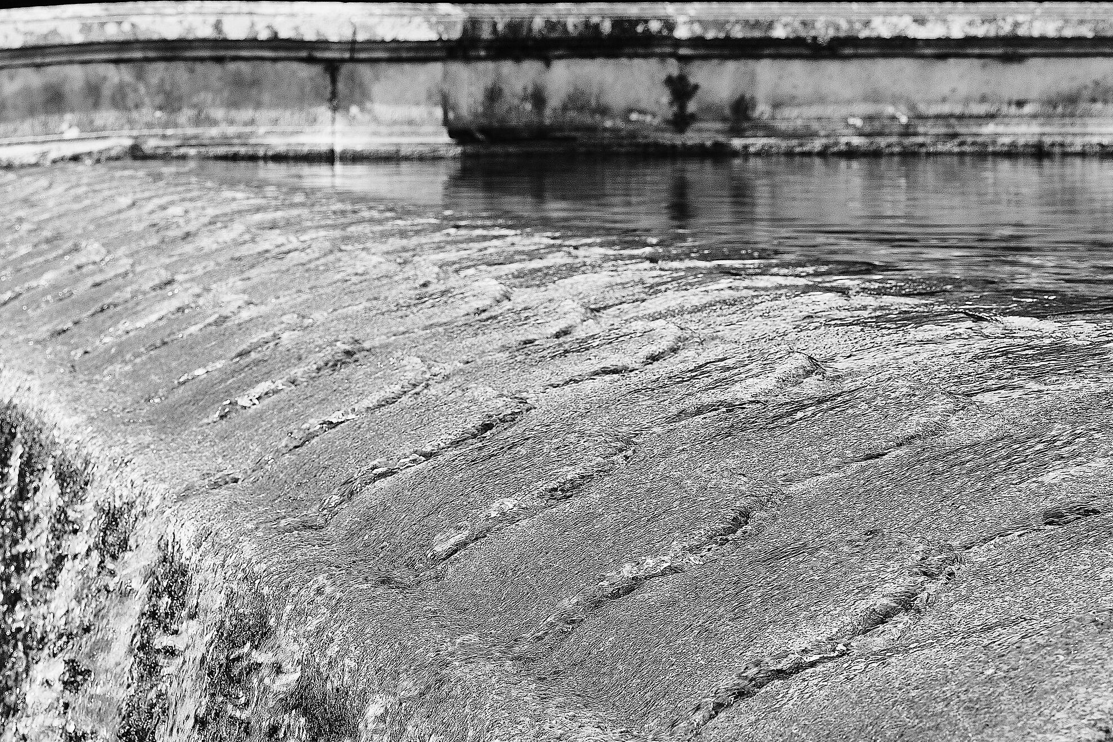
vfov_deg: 10.0
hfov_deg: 15.0
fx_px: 4235
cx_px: 531
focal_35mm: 137
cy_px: 300
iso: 800
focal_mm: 75
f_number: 11
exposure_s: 1/300
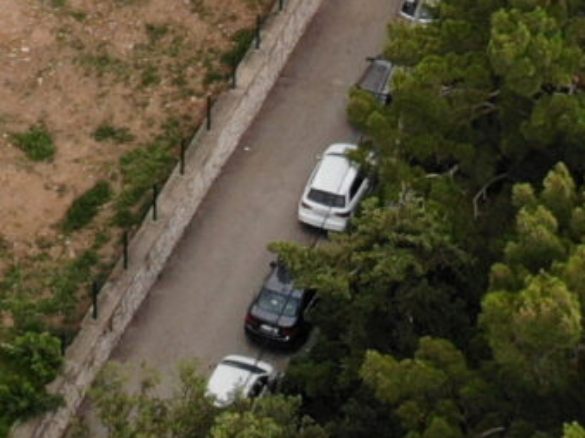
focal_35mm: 181
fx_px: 3058
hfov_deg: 10.9
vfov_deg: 7.6
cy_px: -679
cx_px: 110
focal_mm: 4.5
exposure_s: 1/391
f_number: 2.8
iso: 108
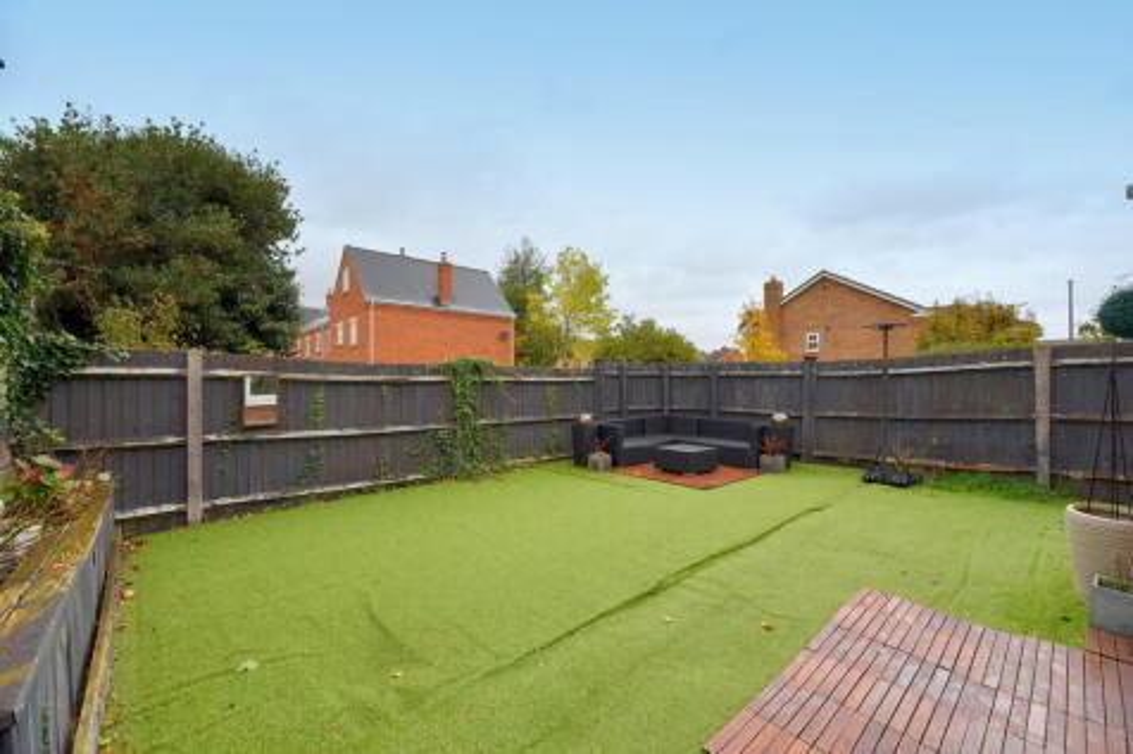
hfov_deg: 104.3
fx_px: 440
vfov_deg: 81.2
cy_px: 377
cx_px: 566
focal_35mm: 14
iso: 320
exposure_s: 1/250
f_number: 8
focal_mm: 14
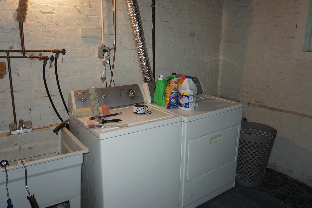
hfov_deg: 64.6
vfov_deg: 45.7
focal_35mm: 28
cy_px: 104
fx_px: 247
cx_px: 156
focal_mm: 19
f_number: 7.1
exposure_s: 1/60
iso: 800
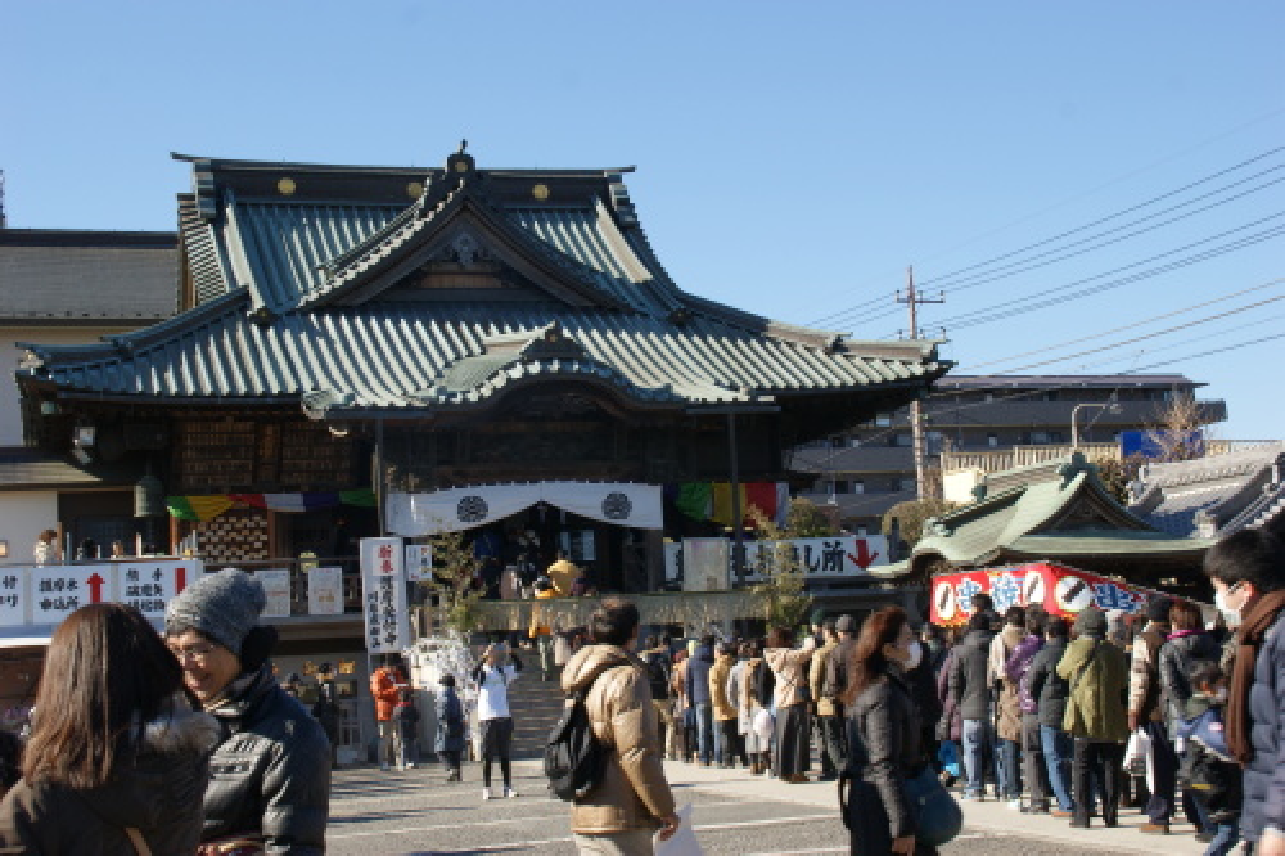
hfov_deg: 37.9
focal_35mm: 52
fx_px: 1873
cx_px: 642
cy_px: 428
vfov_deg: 25.7
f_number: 11
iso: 100
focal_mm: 35
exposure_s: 1/100
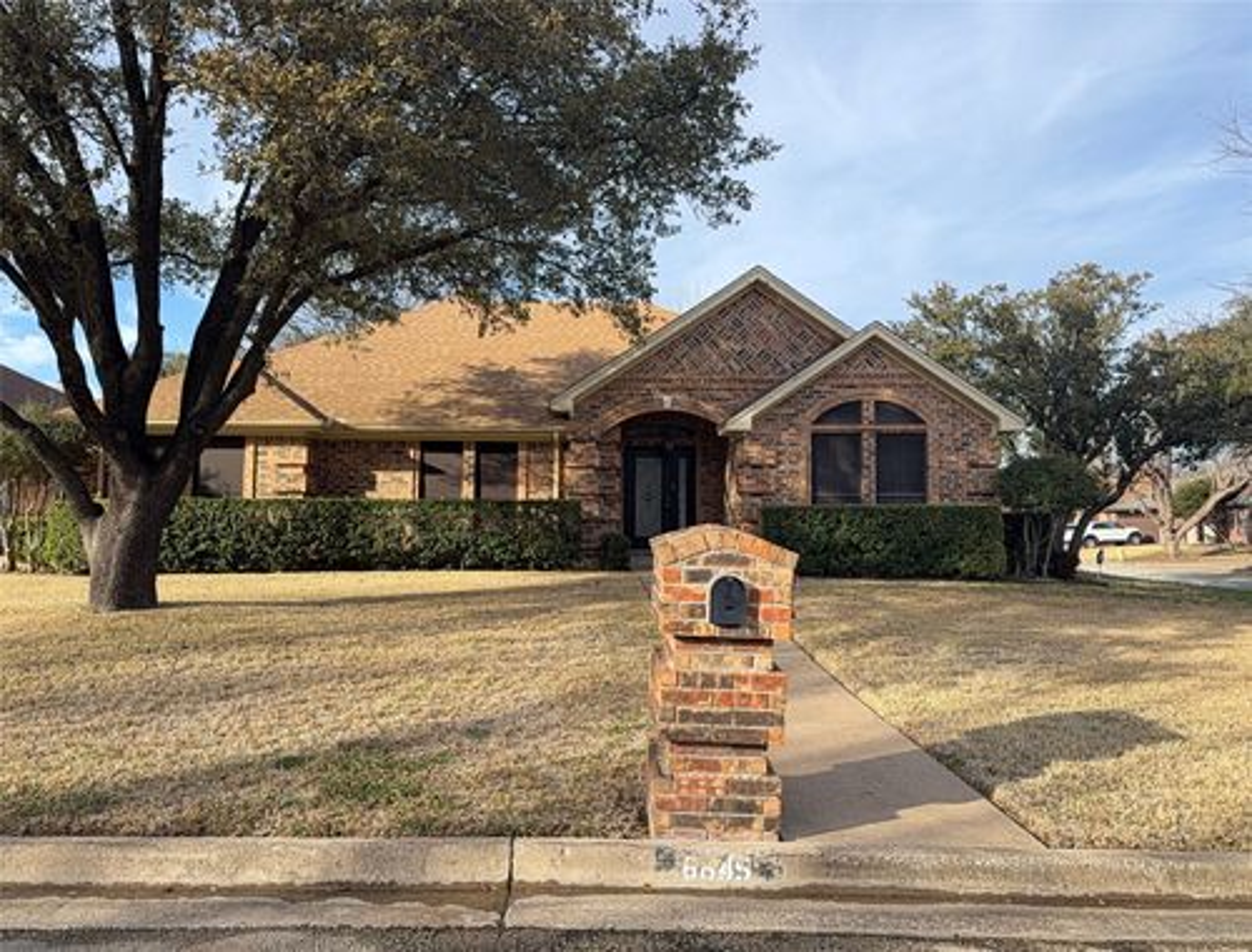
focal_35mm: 24
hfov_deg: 71.3
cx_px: 626
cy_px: 476
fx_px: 872
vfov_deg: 57.2
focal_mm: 6.76
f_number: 1.78
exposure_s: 1/2232
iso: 80
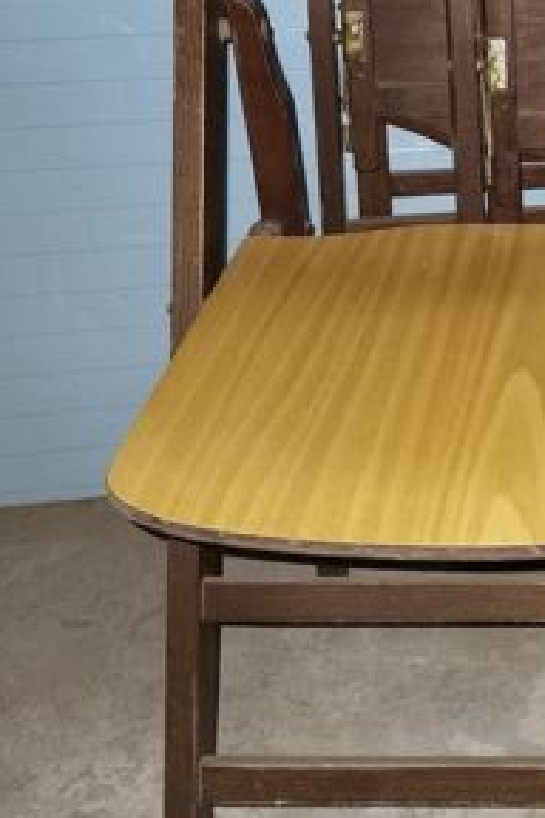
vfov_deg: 32.6
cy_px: 173
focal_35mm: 60
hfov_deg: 21.6
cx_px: 582
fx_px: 1362
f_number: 1.8
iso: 640
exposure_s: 1/33.3
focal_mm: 5.58
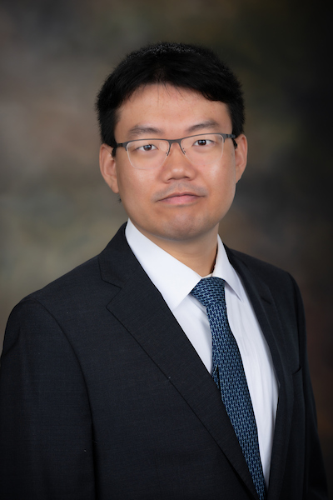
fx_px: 1942
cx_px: 166
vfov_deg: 14.7
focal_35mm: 140
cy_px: 250
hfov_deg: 9.8
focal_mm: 140
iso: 320
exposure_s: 1/200
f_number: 4
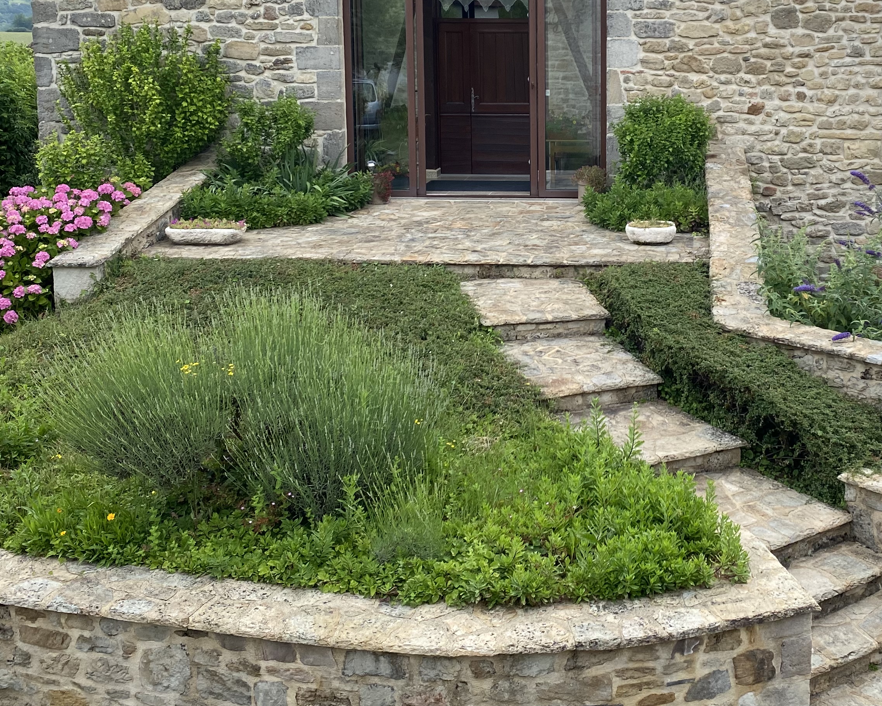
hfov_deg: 40.7
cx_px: 577
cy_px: 177
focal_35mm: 45
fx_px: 1175
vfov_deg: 32.8
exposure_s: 1/1447
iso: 32
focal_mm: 4.25
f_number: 1.8
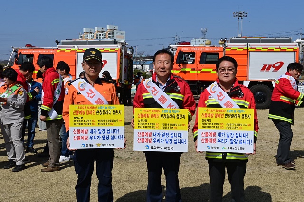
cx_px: 152
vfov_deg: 28.0
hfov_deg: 41.1
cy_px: 101
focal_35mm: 48
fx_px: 405
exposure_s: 1/250
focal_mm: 48
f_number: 22
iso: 400
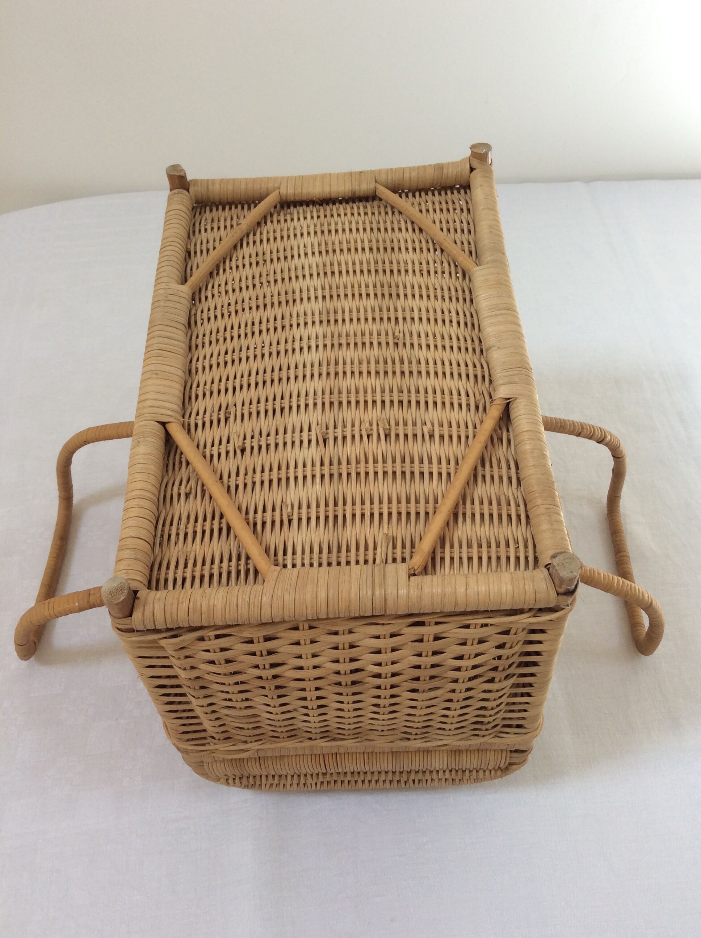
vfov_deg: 56.9
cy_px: 469
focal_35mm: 32
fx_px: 866
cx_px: 350
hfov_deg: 44.1
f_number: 2.4
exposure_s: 1/161
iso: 32
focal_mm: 3.3
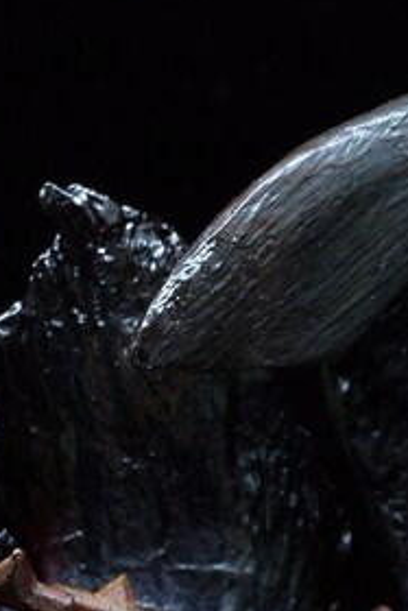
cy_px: 916
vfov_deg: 5.6
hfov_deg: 3.7
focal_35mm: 366
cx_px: 881
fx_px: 6214
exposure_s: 1/1.25
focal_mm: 51
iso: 80
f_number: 11
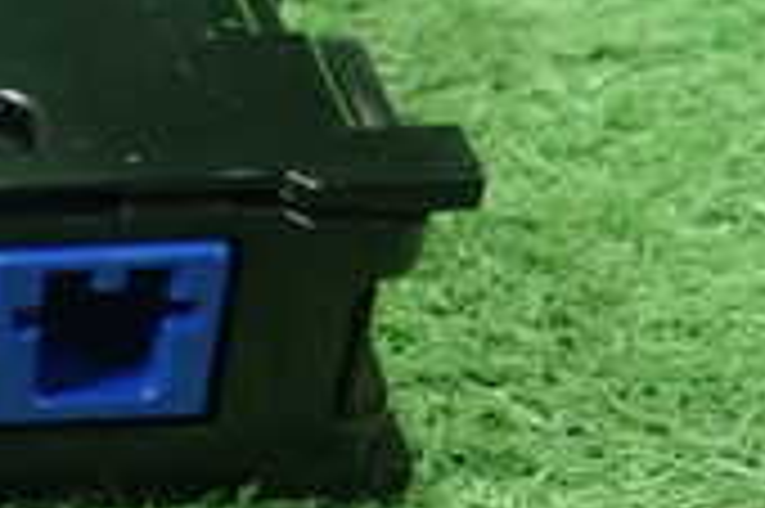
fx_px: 2335
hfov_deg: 16.5
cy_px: -13
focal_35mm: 110
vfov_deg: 12.3
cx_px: -459
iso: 500
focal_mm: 5.5
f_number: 2.3
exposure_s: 1/125
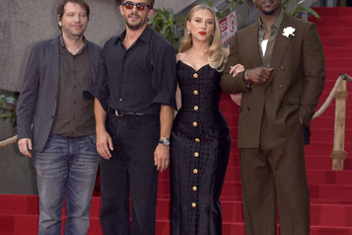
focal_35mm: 192
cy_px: 92
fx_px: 1877
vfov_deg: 7.2
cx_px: 172
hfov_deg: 10.7
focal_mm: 152
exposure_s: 1/160
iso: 100
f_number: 5.6
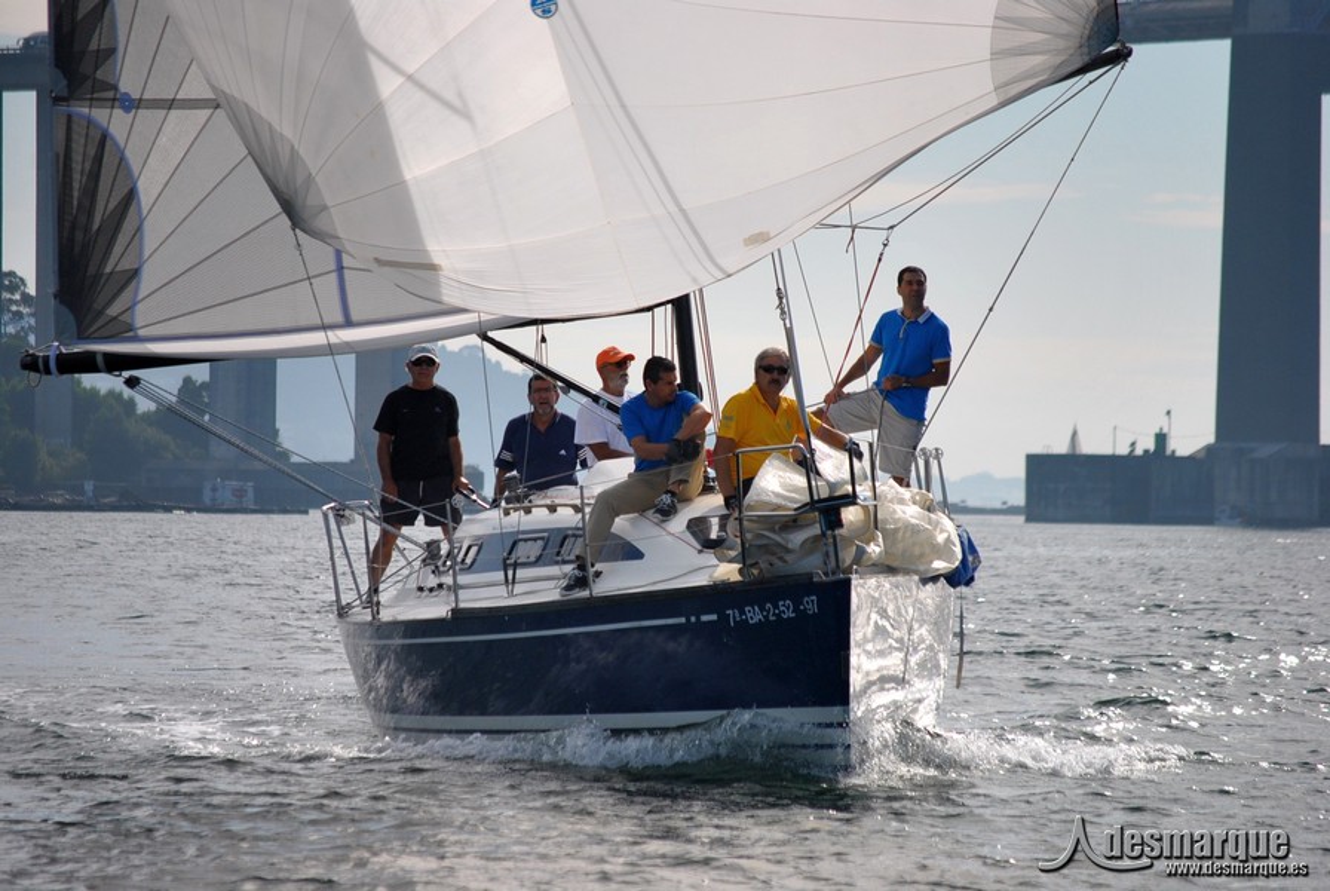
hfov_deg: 9.1
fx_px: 8323
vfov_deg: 6.1
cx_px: 665
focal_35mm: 225
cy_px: 446
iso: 200
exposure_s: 1/1600
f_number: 5
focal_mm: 150
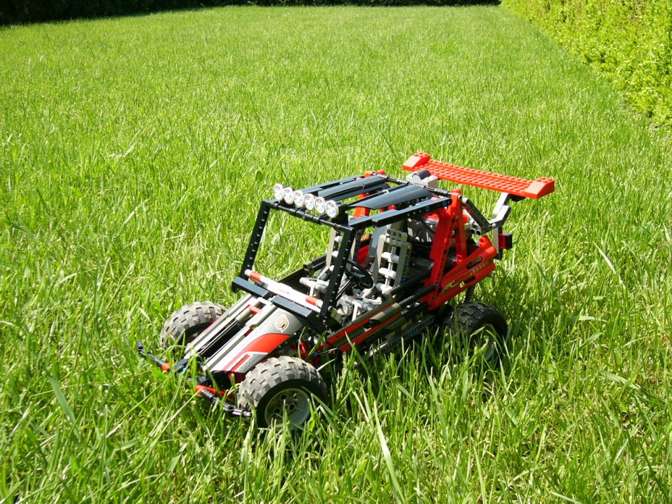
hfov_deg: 41.2
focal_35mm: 46
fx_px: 893
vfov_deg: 31.5
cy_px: 252
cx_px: 336
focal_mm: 7.6
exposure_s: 1/320
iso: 50
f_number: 3.2
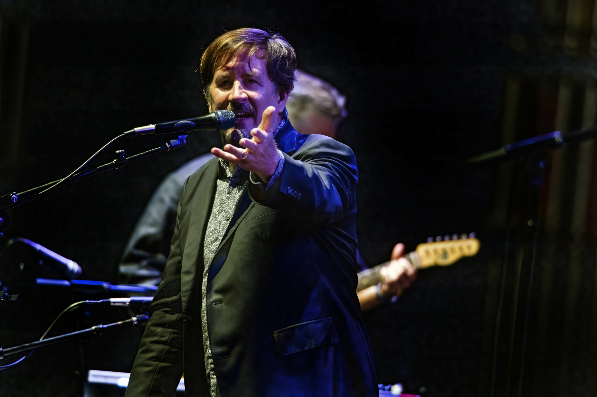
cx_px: 298
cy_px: 198
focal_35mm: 500
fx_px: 8286
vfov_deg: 2.7
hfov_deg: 4.1
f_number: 6.3
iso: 4000
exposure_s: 1/250
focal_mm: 500
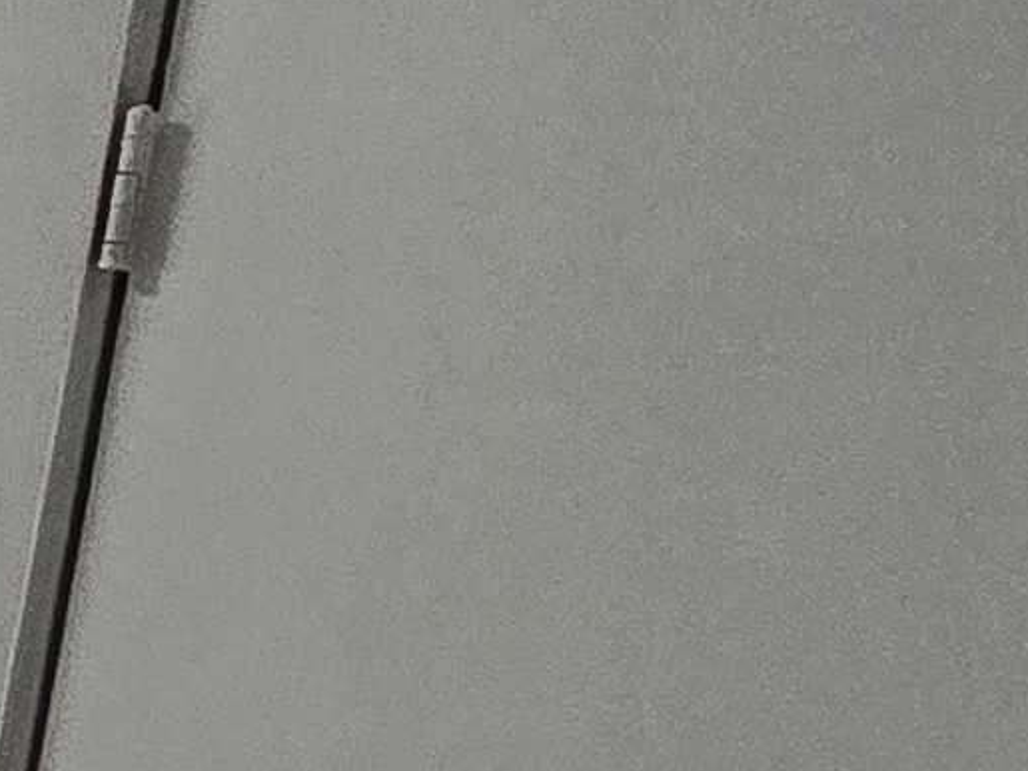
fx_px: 2999
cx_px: -2327
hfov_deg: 10.4
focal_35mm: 101
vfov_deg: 14.0
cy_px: 1035
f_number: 2.2
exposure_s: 1/60
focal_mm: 2.2
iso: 80
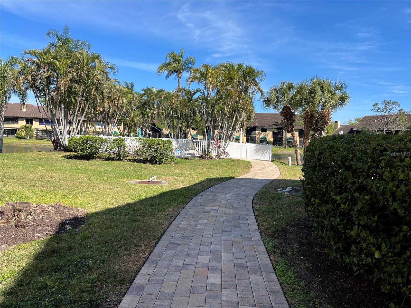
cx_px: 206
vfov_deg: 53.1
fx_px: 309
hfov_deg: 67.3
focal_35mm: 26
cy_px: 154
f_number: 1.5
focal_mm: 5.7
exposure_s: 1/2457
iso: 50
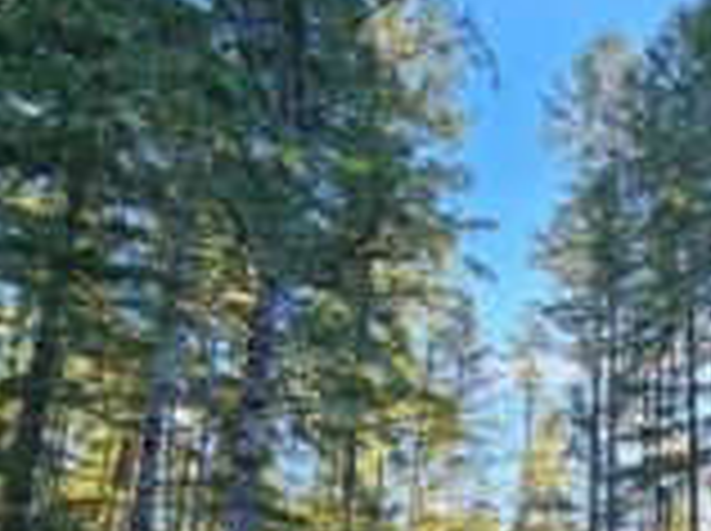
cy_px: 513
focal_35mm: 33
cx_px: 680
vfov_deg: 38.7
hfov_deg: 47.8
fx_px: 677
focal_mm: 2.2
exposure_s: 1/184
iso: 50
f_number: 2.2
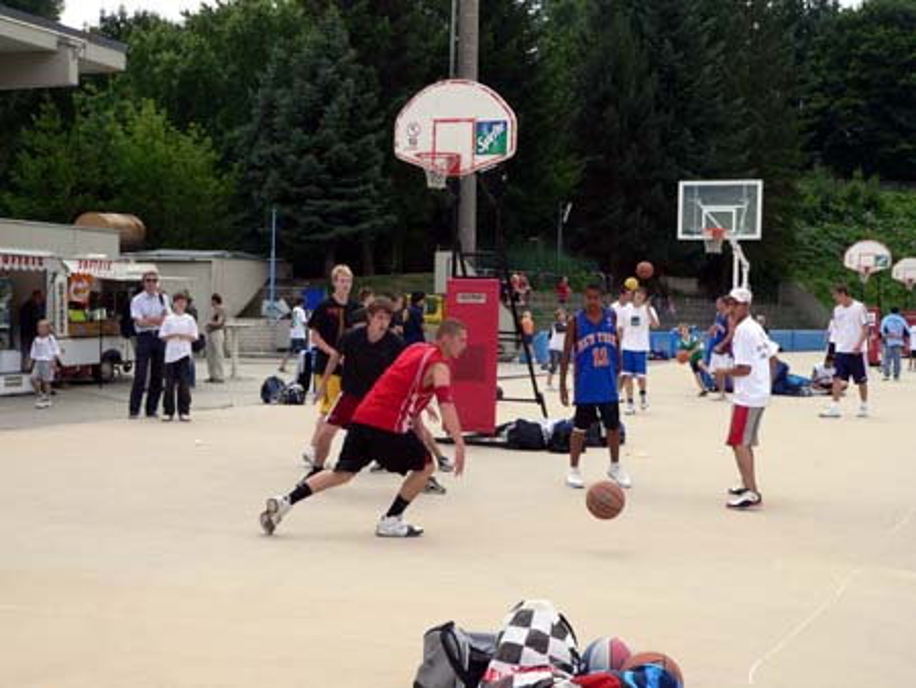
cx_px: 458
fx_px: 1536
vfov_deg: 25.3
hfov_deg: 33.2
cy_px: 344
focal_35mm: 58
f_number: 3.3
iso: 80
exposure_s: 1/500
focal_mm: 9.6
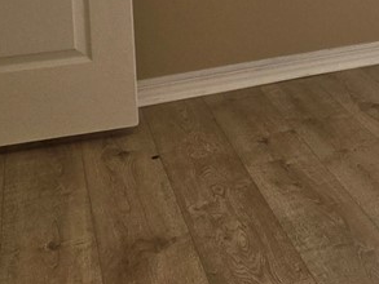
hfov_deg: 23.4
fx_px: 778
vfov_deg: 18.6
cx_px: 526
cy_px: -125
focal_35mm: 71
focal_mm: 2.2
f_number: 1.9
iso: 64
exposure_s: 1/120
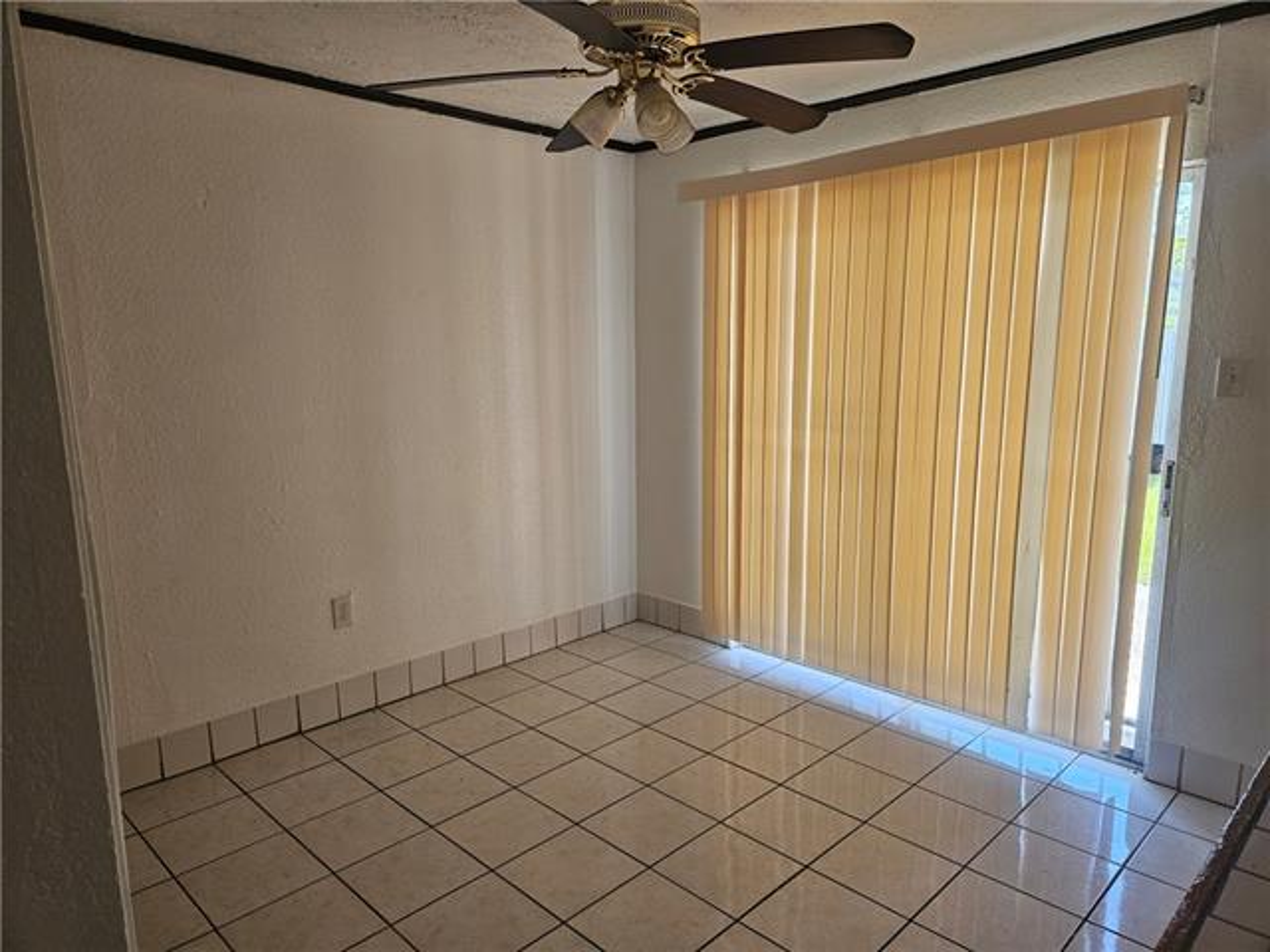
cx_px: 635
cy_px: 476
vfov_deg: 58.9
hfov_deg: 73.9
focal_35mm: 23
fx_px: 844
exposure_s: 1/359
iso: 200
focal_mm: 5.4
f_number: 1.8
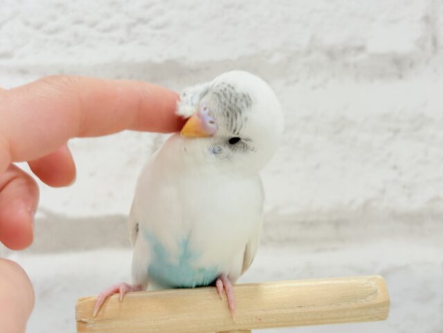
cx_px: 222
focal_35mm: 52
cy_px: 166
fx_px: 665
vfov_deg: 28.0
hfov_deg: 36.8
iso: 32
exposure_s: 1/50
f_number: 1.6
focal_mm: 5.96
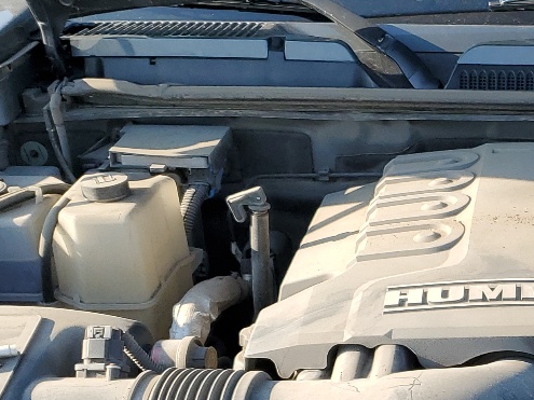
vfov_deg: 17.4
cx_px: 588
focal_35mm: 84
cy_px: 344
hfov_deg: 22.0
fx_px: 1296
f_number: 1.5
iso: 50
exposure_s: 1/909
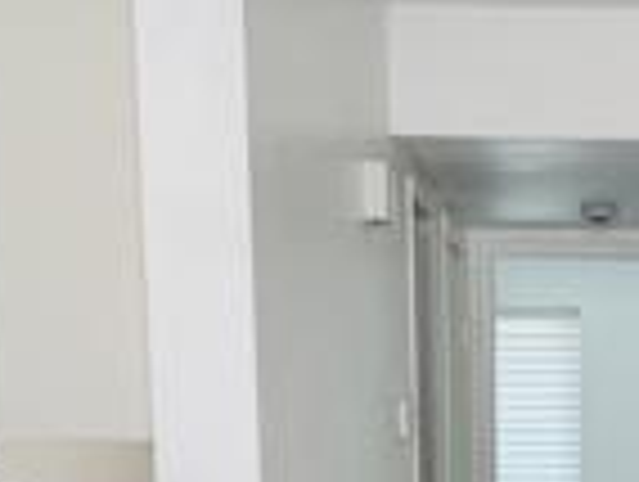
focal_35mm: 108
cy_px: 712
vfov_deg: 13.0
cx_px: 652
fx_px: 1997
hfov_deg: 17.7
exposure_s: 1/120
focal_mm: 6.76
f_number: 1.78
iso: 80
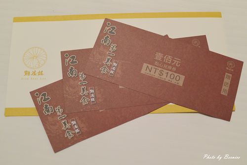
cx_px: 124
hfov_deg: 40.4
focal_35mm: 49
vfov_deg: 27.5
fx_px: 336
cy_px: 82
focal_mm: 18.5
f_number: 2
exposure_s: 1/250
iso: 400
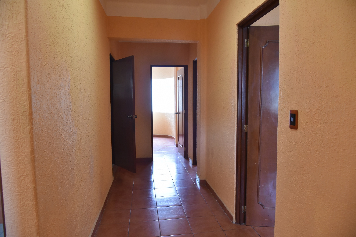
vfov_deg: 53.1
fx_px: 237
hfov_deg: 73.7
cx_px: 178
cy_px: 118
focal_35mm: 24
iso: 1600
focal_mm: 24
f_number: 5.6
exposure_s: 1/50
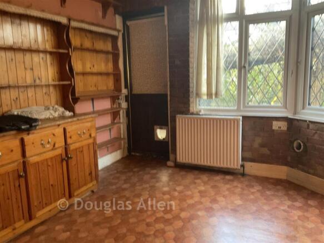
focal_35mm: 29
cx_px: 162
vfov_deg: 48.2
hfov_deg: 61.7
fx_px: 271
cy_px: 122
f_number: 1.8
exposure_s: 1/42
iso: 320
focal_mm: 3
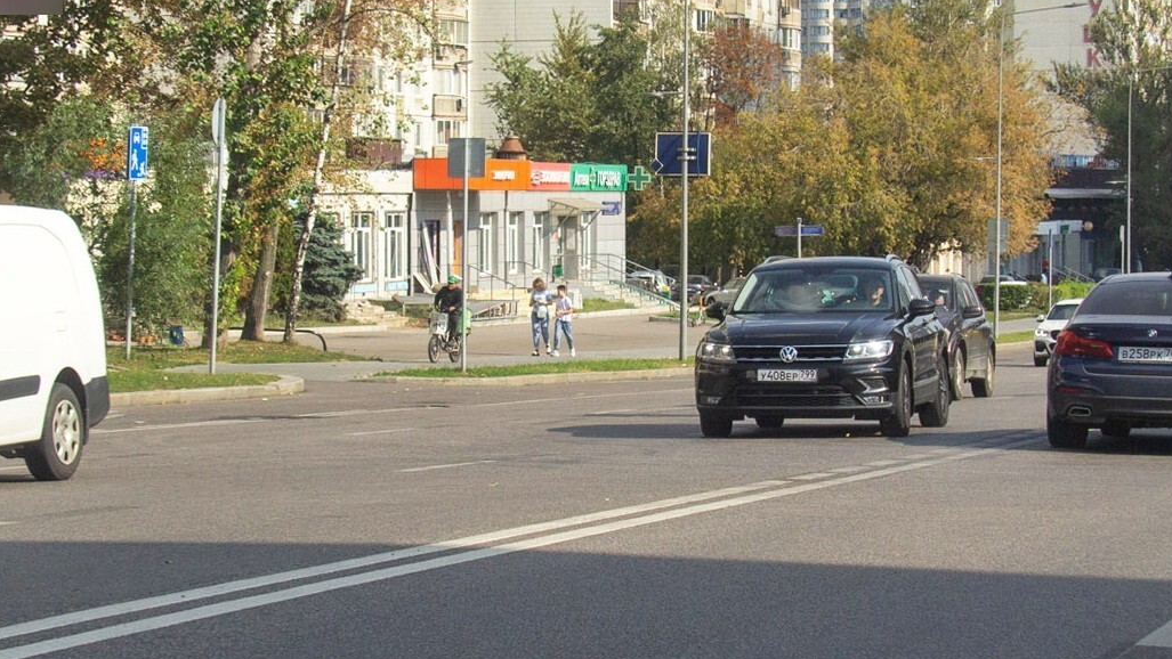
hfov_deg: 9.3
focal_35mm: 231
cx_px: 552
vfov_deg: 5.3
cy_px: 160
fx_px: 7180
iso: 200
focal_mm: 28
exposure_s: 1/1000
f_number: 5.6
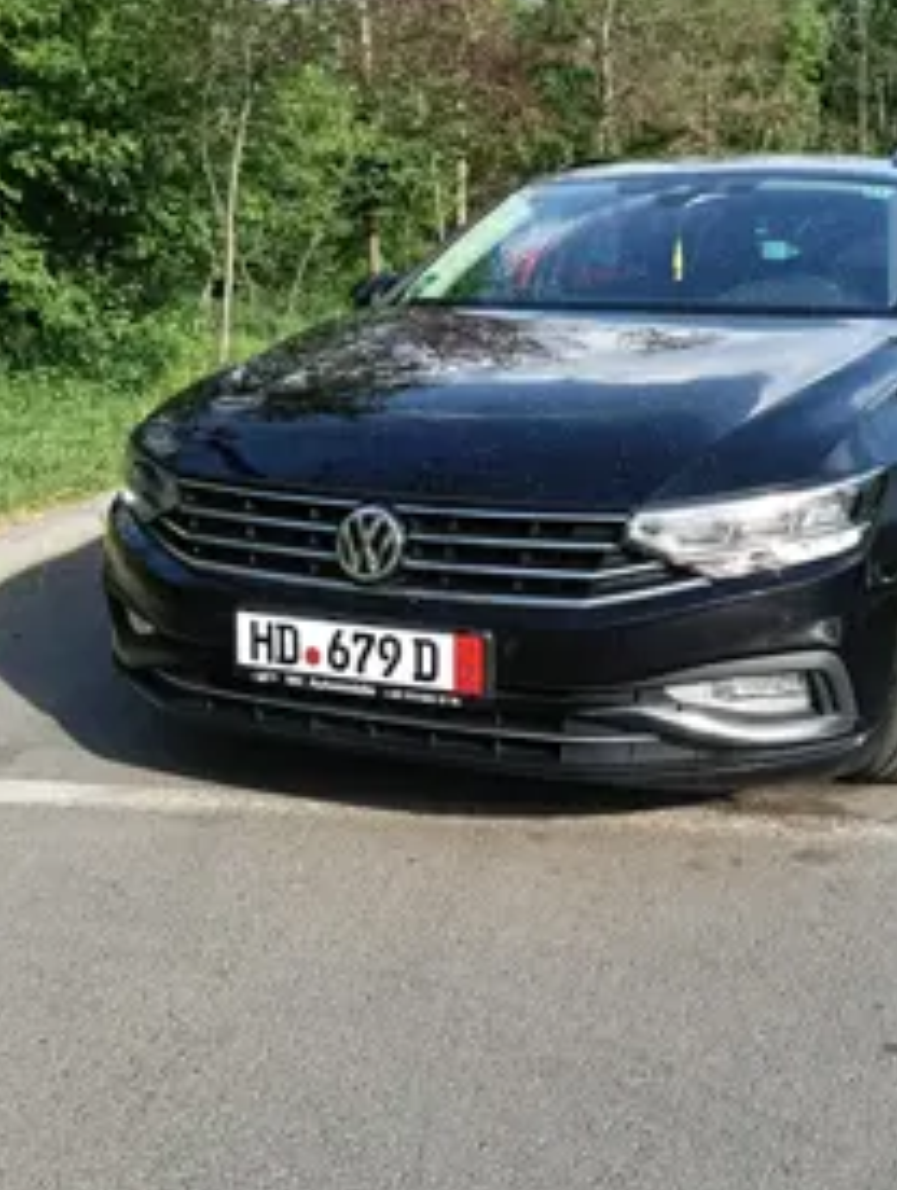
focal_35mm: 39
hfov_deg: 36.6
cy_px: 487
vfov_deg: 47.6
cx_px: 586
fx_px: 1343
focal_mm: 3.98
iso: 50
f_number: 1.8
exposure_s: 1/244
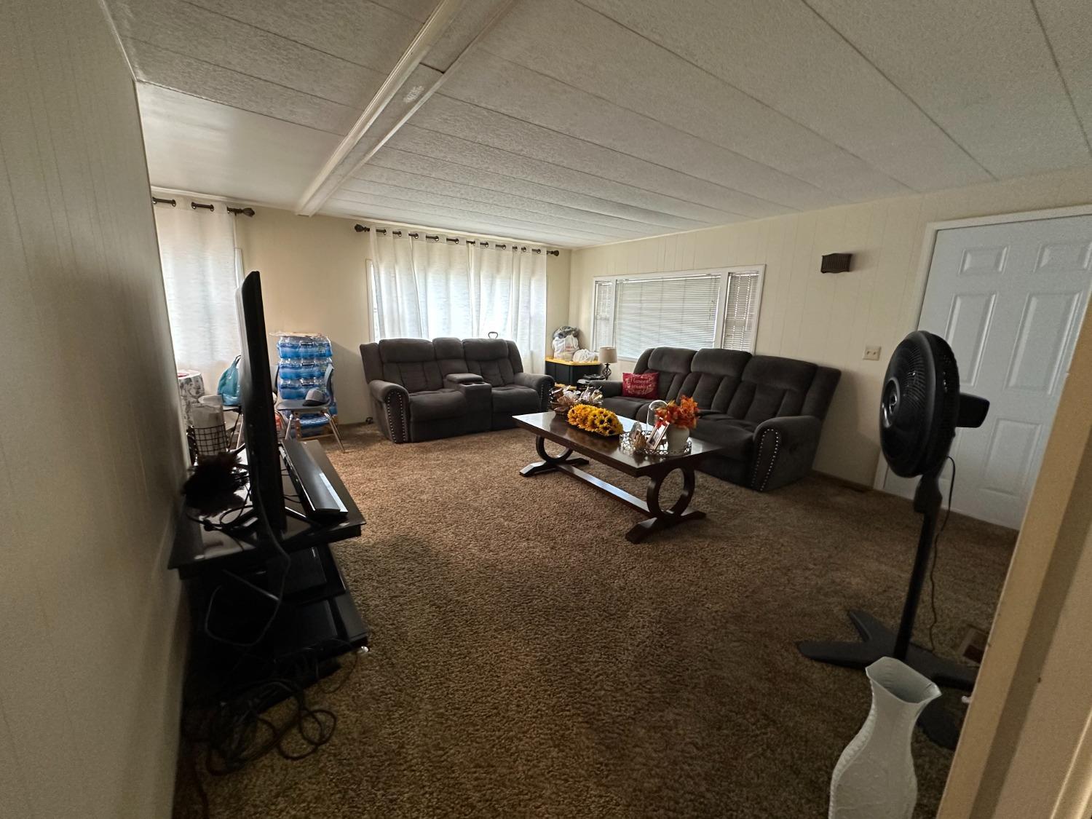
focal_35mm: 14
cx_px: 546
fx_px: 442
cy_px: 410
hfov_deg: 102.1
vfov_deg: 85.7
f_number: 2.2
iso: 500
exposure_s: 1/60
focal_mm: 2.22
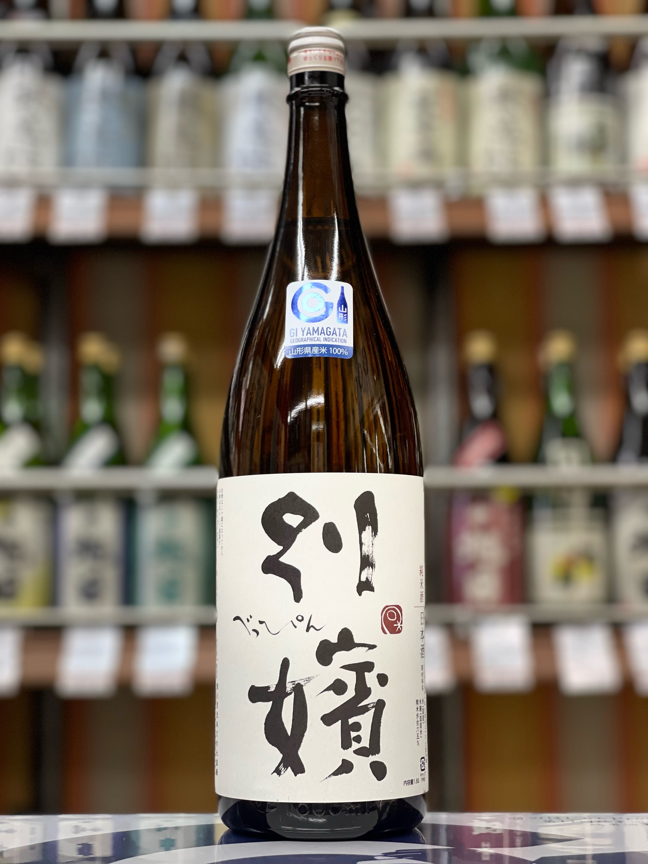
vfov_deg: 30.3
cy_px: 432
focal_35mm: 64
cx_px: 324
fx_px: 1597
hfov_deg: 22.9
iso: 125
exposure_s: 1/50
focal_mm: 7.5
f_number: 2.2
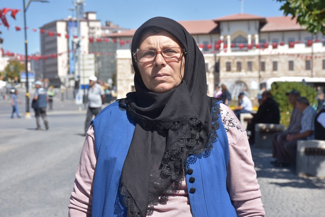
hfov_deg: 26.0
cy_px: 108
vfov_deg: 17.5
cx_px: 162
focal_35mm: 78
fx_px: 704
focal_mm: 52
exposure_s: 1/500
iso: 180
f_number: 8
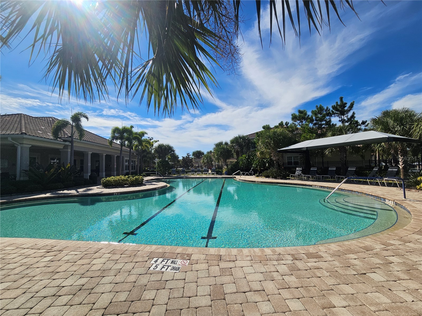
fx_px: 158
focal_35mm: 13
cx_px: 211
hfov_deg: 106.2
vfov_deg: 89.9
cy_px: 158
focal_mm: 2.2
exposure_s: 1/4493
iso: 50
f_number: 2.2
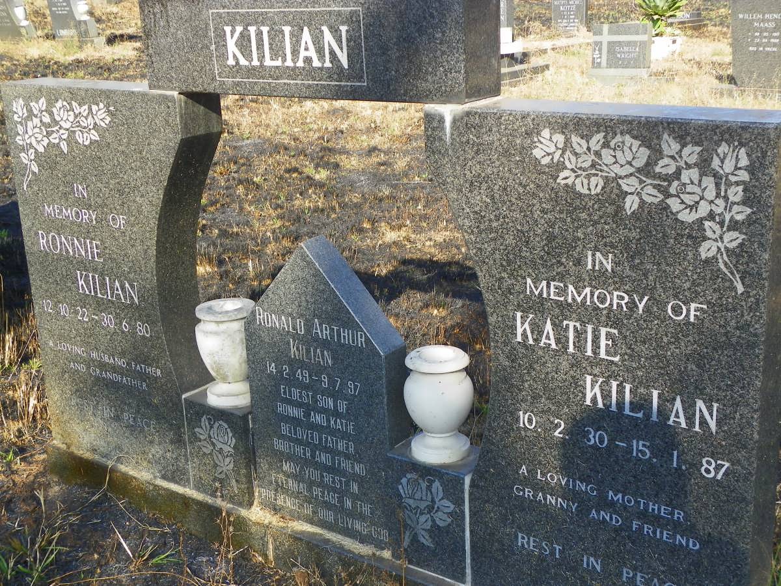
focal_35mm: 48
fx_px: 1083
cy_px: 293
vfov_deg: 30.3
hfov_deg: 39.7
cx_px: 390
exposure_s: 1/160
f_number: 3.5
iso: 64
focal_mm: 8.5
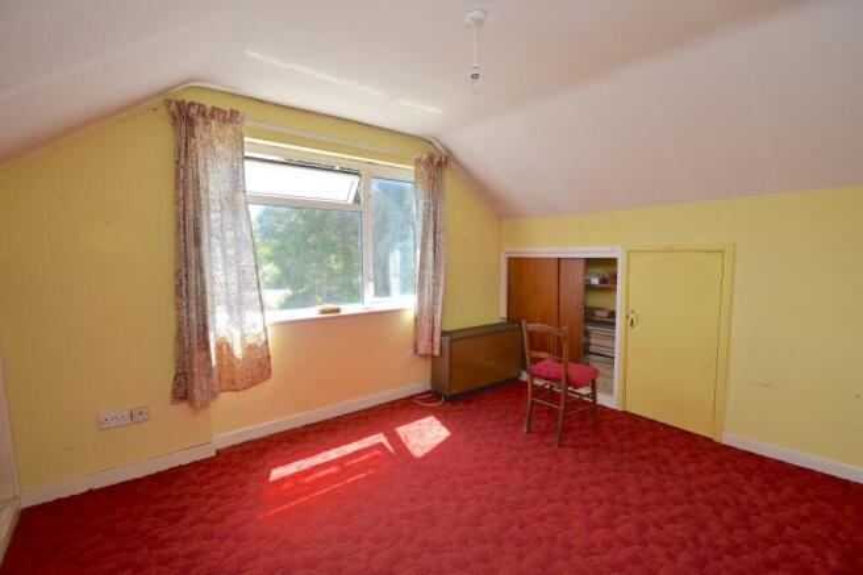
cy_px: 288
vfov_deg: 77.3
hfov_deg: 100.4
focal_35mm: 15
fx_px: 359
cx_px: 432
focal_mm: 10
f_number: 5
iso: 280
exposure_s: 1/200
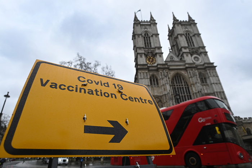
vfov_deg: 62.0
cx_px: 126
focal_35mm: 20
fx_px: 140
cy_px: 84
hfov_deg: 84.0
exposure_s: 1/2000
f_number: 2.8
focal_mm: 20
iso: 500
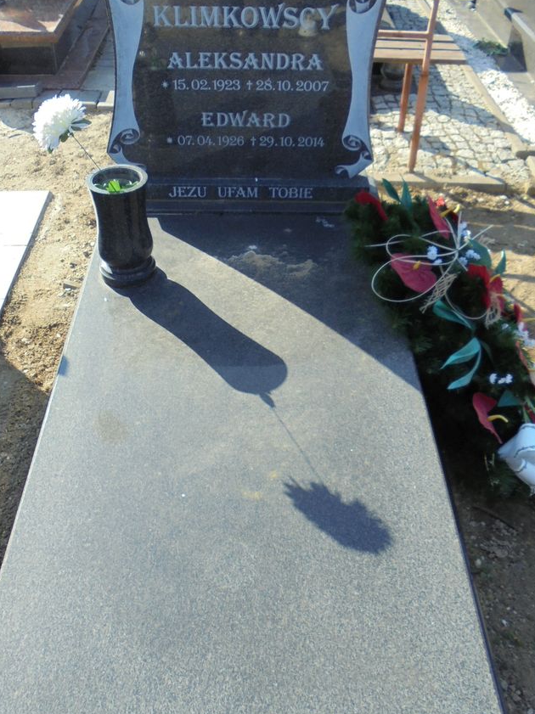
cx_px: 269
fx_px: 681
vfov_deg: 55.3
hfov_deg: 42.9
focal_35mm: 33
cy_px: 333
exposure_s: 1/400
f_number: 3.5
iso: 100
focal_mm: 4.6
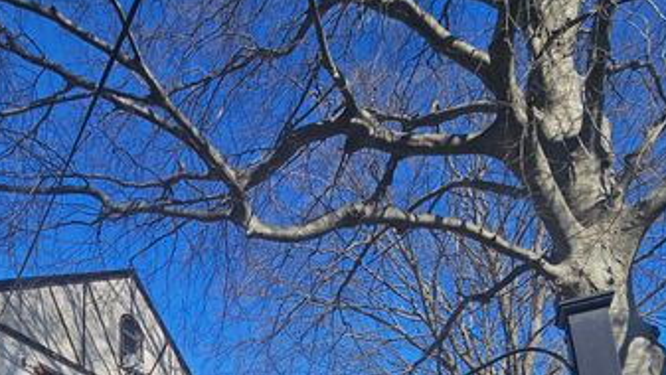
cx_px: 249
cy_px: 496
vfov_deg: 31.3
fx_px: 495
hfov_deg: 66.8
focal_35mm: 28
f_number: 2.2
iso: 50
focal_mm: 2.2
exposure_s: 1/2005
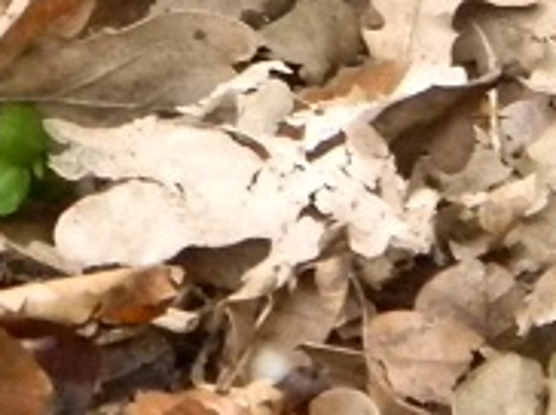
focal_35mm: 462
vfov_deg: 3.2
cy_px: -436
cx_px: 455
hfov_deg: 4.3
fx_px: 7411
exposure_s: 1/59.6
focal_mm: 19
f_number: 4.7
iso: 154
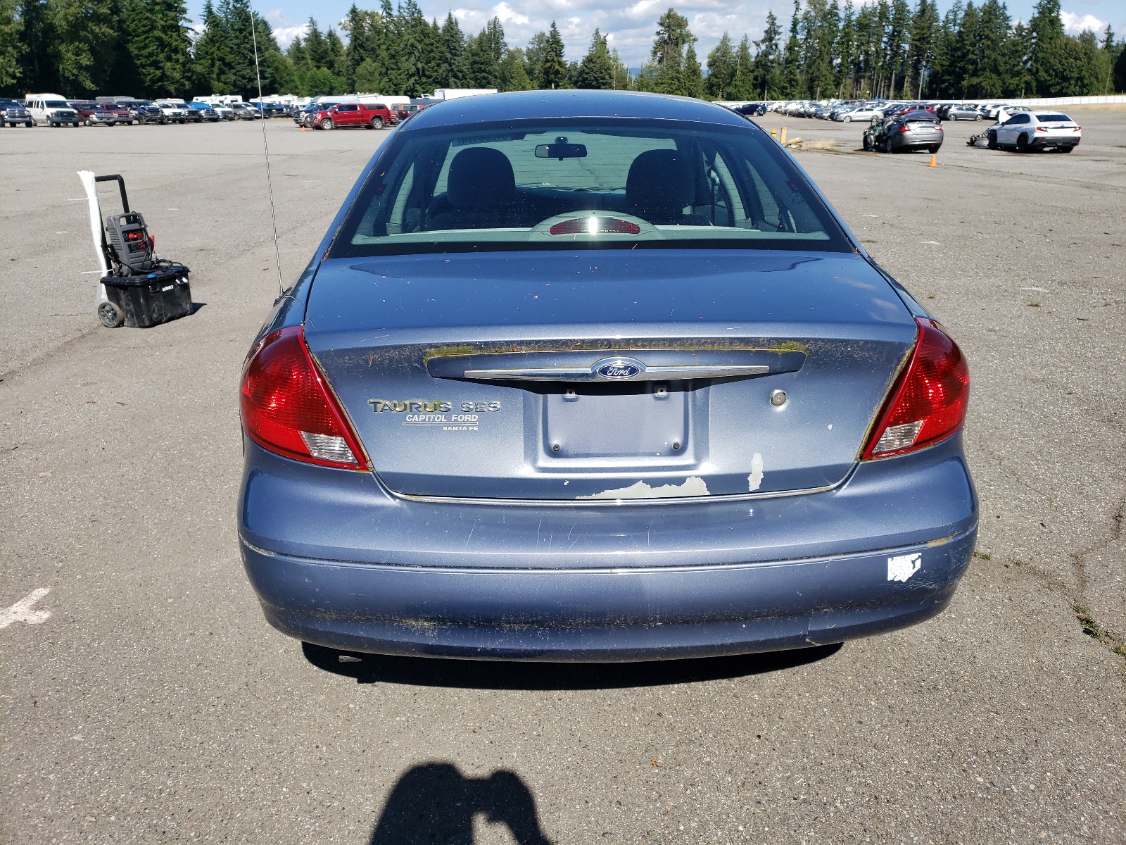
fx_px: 846
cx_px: 563
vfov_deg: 53.1
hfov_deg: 67.3
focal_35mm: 26
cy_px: 422
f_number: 1.5
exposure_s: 1/3333
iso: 50
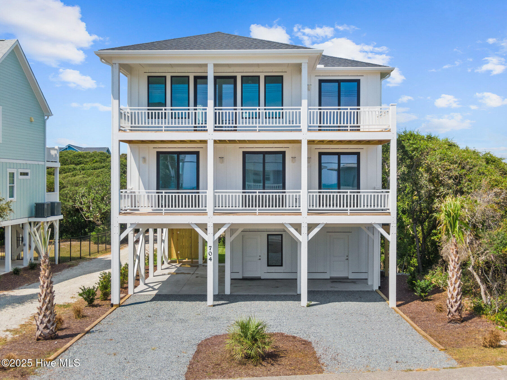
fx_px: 586
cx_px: 254
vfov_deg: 35.9
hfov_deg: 46.8
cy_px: 190
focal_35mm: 40
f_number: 3.5
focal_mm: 6.92
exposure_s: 1/800
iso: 100
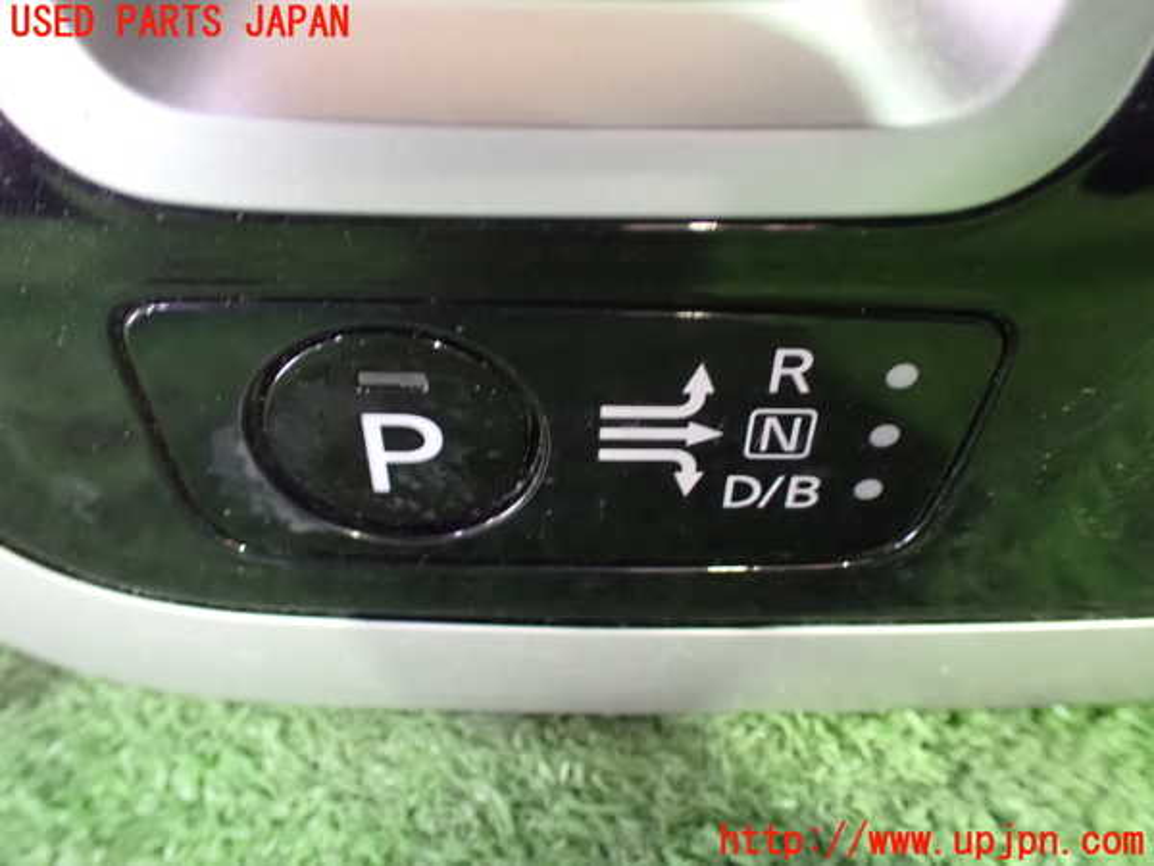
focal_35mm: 30
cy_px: 433
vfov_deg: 46.8
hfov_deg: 60.0
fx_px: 1000
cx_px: 577
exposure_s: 1/15
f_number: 2.3
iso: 1600
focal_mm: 5.4
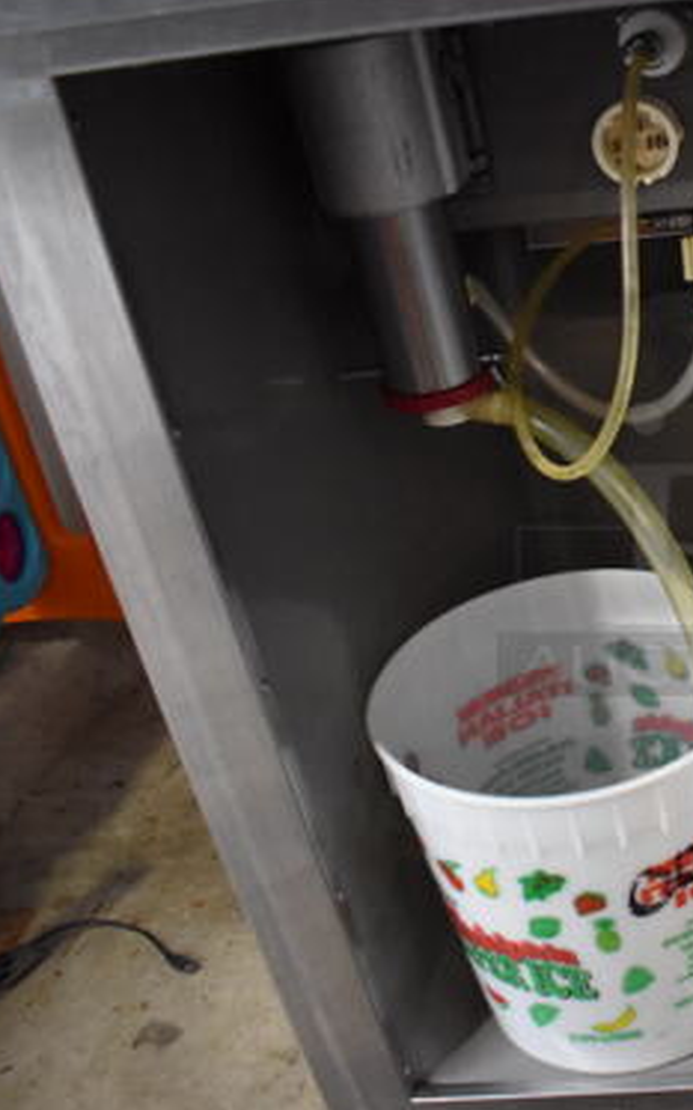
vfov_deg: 44.4
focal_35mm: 45
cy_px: 539
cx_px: 830
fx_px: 1360
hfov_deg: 25.6
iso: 4500
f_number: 3.5
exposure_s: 1/125
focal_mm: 18
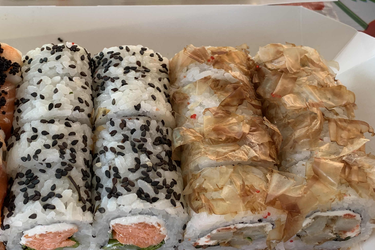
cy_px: 94
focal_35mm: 48
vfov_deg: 28.0
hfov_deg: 40.2
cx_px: 102
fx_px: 500
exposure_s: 1/121
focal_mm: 4.25
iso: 40
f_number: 1.8
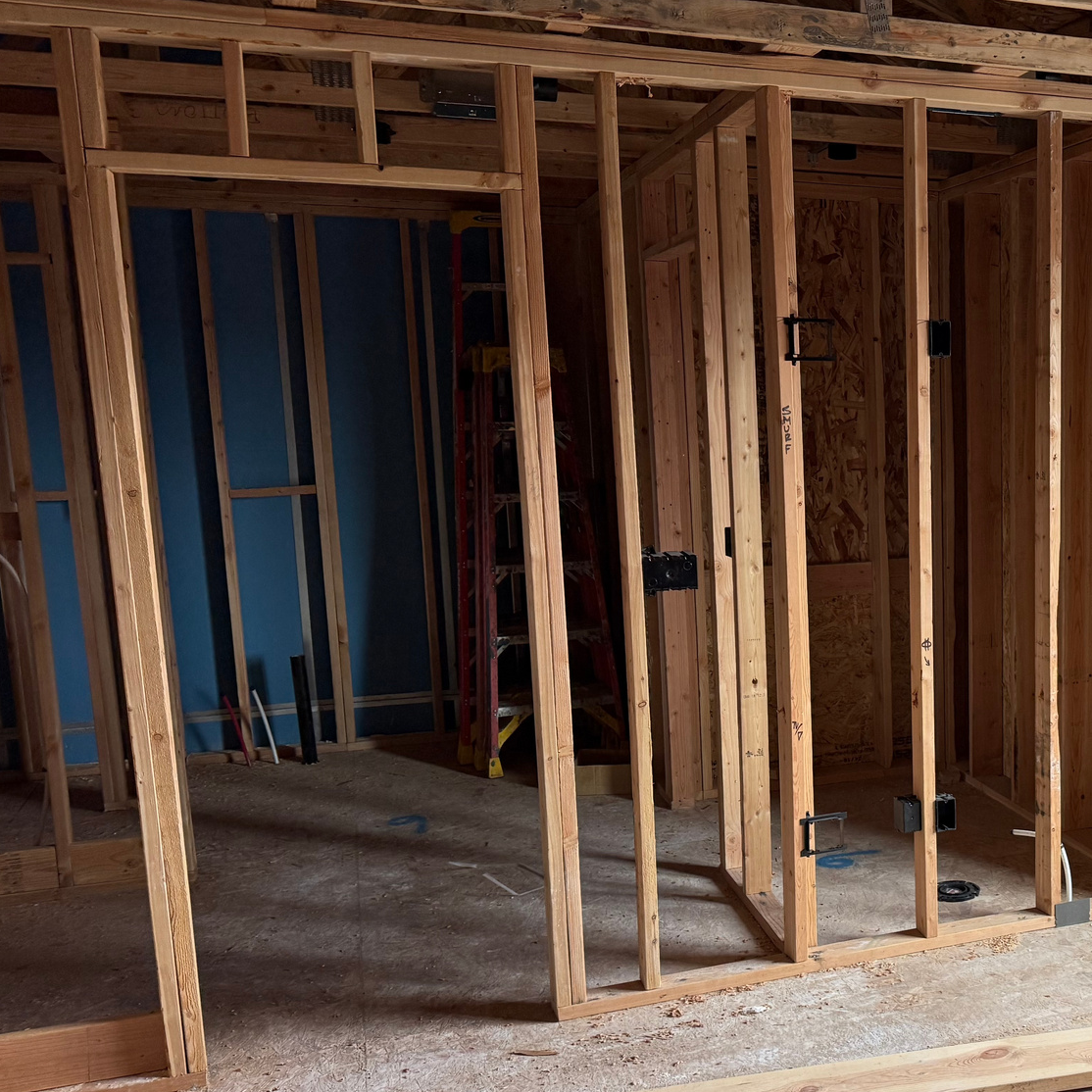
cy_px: 623
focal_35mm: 39
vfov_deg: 42.7
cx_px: 985
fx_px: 1392
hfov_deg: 39.7
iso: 200
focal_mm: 6.76
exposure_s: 1/105
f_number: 1.78
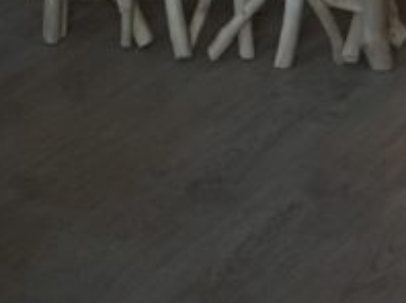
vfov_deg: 8.8
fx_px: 1757
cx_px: 418
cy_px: -454
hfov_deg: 13.0
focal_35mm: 150
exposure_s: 1/20
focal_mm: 4.15
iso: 200
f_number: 2.2
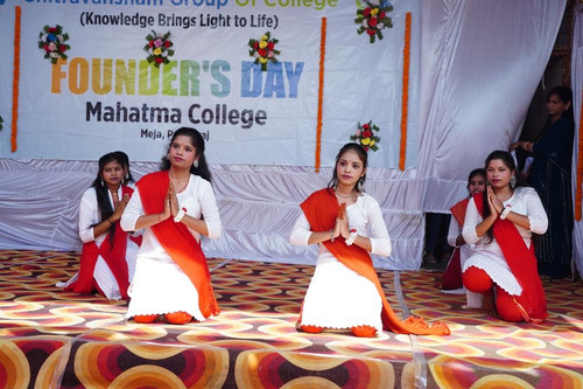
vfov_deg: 31.9
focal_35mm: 42
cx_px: 292
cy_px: 194
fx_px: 680
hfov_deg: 46.4
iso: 200
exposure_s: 1/160
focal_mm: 42
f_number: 6.3
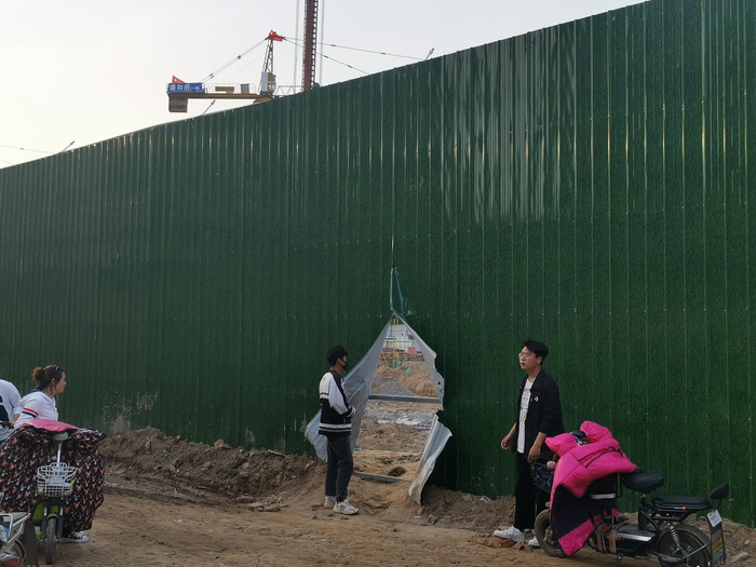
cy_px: 284
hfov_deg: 45.8
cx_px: 378
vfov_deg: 35.1
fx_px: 895
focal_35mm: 41
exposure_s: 1/850
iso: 50
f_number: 1.8
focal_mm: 4.75
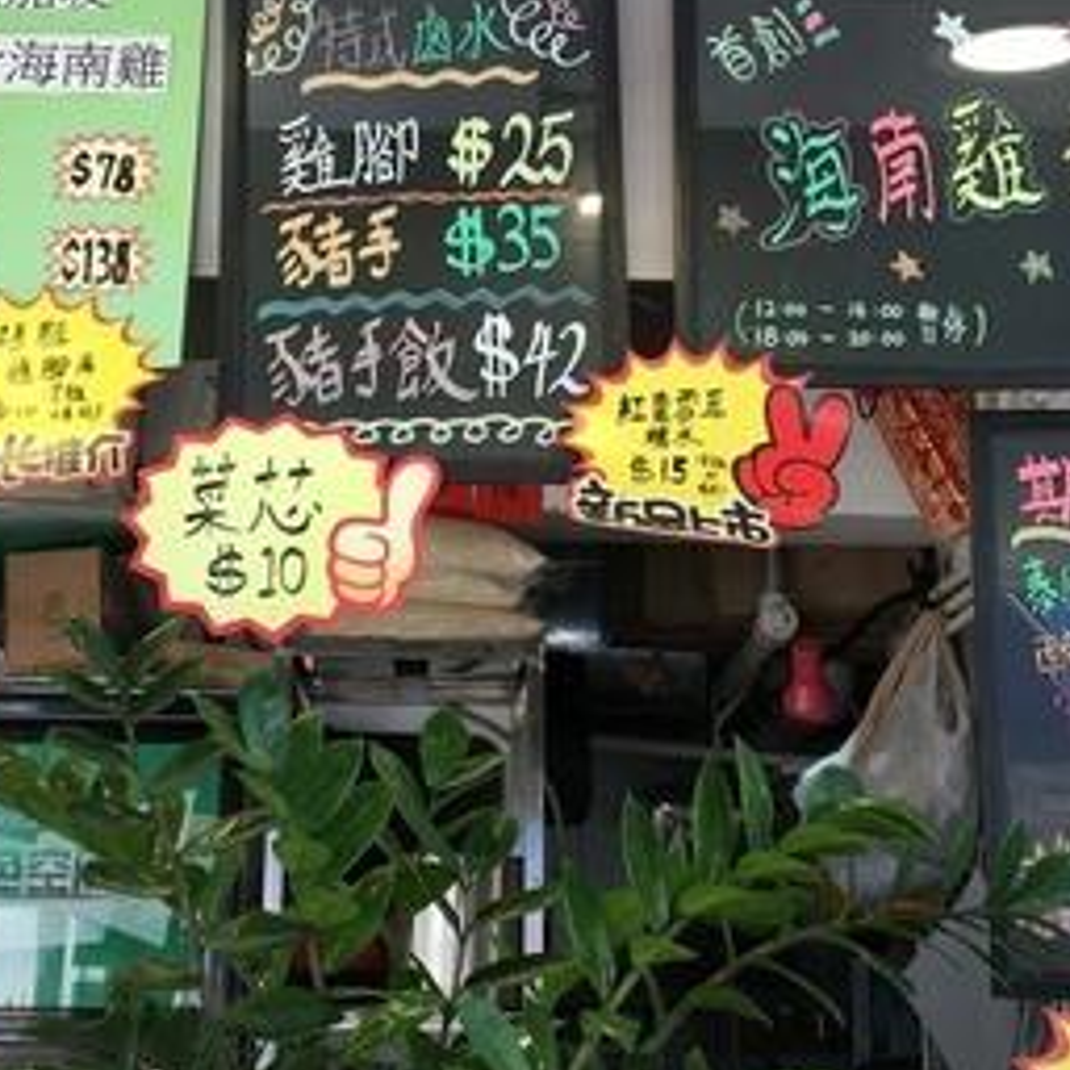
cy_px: 355
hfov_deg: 28.6
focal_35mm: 60
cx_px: 456
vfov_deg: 28.4
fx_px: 2098
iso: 25
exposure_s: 1/102
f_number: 2.2
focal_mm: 4.15
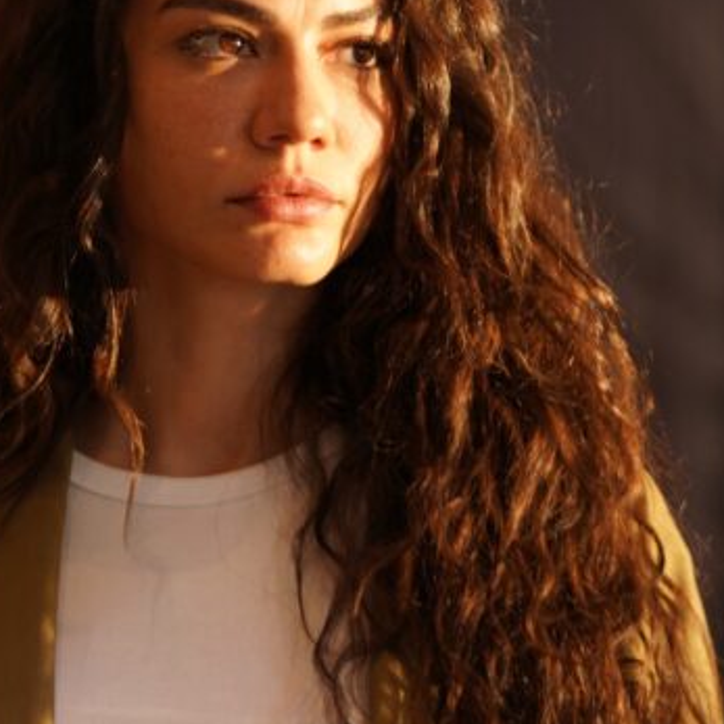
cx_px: 505
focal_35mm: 344
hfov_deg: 5.1
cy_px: 220
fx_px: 8140
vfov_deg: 5.1
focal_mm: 137
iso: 200
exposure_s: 1/60
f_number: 3.2
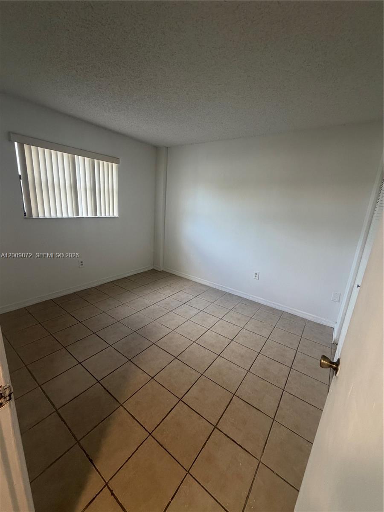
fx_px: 207
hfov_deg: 85.7
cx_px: 192
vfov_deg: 102.1
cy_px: 256
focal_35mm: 14
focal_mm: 2.22
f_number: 2.2
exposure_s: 1/60
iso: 200
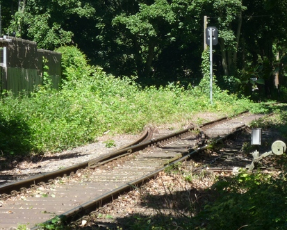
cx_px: 159
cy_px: 124
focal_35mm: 204
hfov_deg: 9.5
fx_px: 1734
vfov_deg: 7.6
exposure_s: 1/160
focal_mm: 22.8
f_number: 5.8
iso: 100
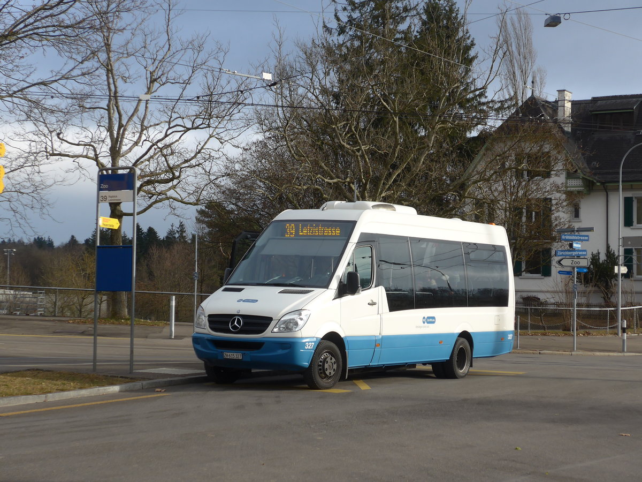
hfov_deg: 26.3
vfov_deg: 19.9
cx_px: 321
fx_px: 1372
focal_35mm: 74
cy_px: 241
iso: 80
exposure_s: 1/320
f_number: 4.2
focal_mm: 15
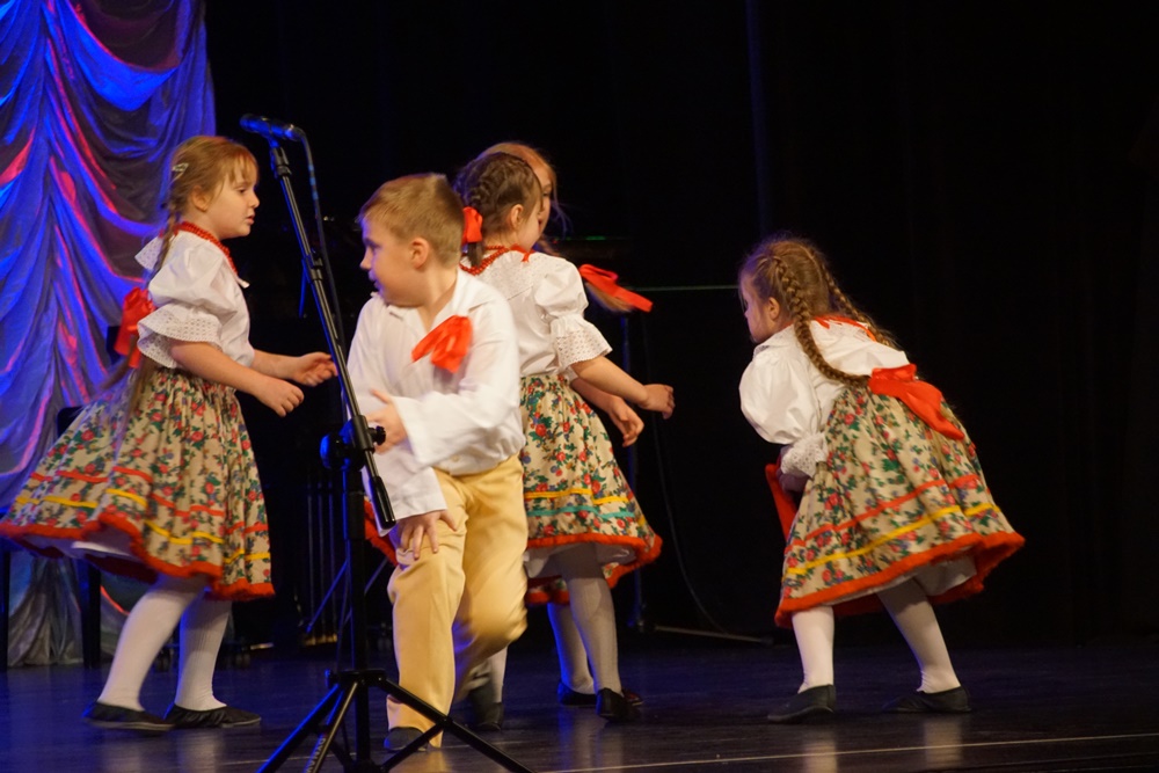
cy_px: 386
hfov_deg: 10.2
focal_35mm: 202
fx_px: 6520
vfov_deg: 6.8
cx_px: 580
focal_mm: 135
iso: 3200
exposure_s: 1/80
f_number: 5.6
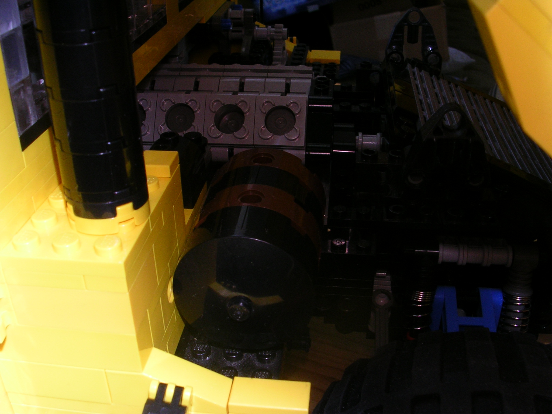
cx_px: 276
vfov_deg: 37.7
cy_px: 207
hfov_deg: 49.0
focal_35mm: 38
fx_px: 606
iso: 50
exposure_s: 1/60.1
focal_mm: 5.8
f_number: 5.6
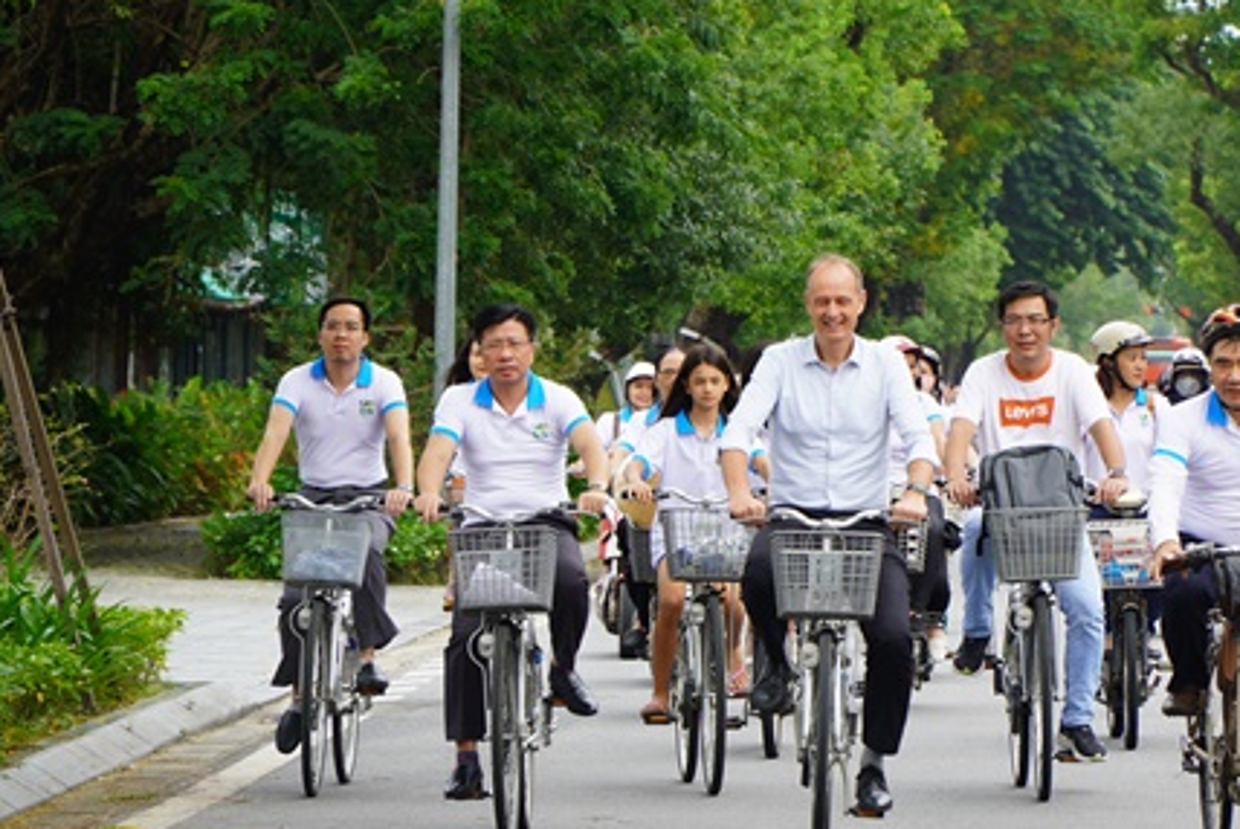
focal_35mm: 236
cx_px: 852
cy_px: 386
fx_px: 8125
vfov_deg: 5.8
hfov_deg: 8.7
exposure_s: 1/250
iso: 100
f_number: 4.5
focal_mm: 105
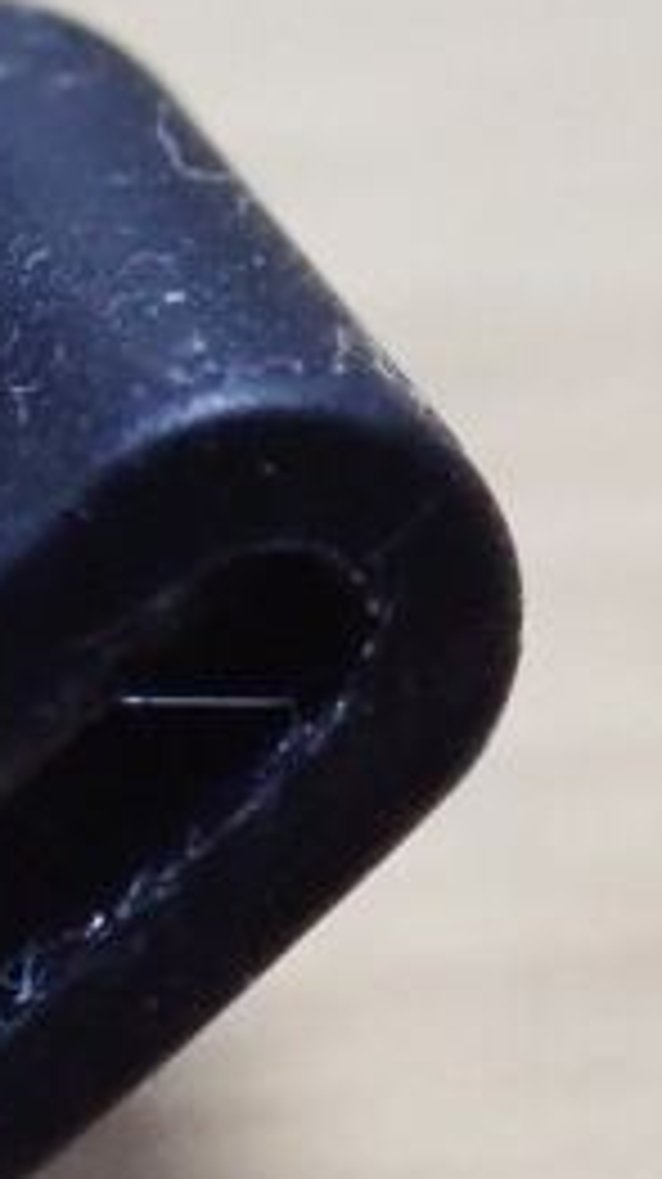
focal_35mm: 233
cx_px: -275
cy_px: 1044
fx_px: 7285
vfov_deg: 9.2
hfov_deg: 5.2
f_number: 4
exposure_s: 1/60
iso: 1250
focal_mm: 12.6
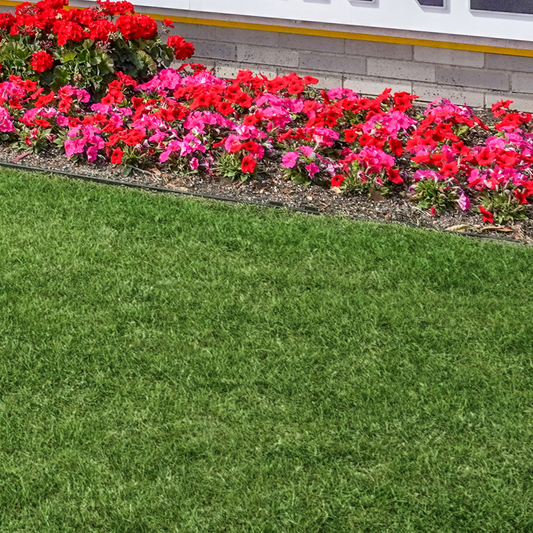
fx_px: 1376
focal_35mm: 79
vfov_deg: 19.0
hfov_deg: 18.8
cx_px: -304
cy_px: -286
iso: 400
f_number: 10
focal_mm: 19
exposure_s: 1/320
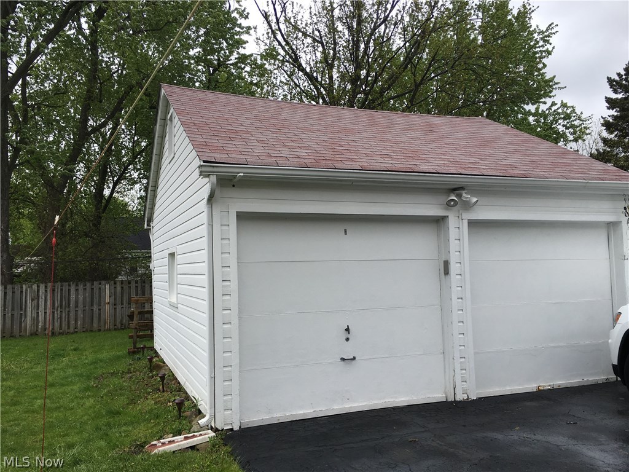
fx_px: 527
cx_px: 314
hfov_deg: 61.7
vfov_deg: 48.2
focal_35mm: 29
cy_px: 236
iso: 25
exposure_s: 1/519
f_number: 2.2
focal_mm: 4.15
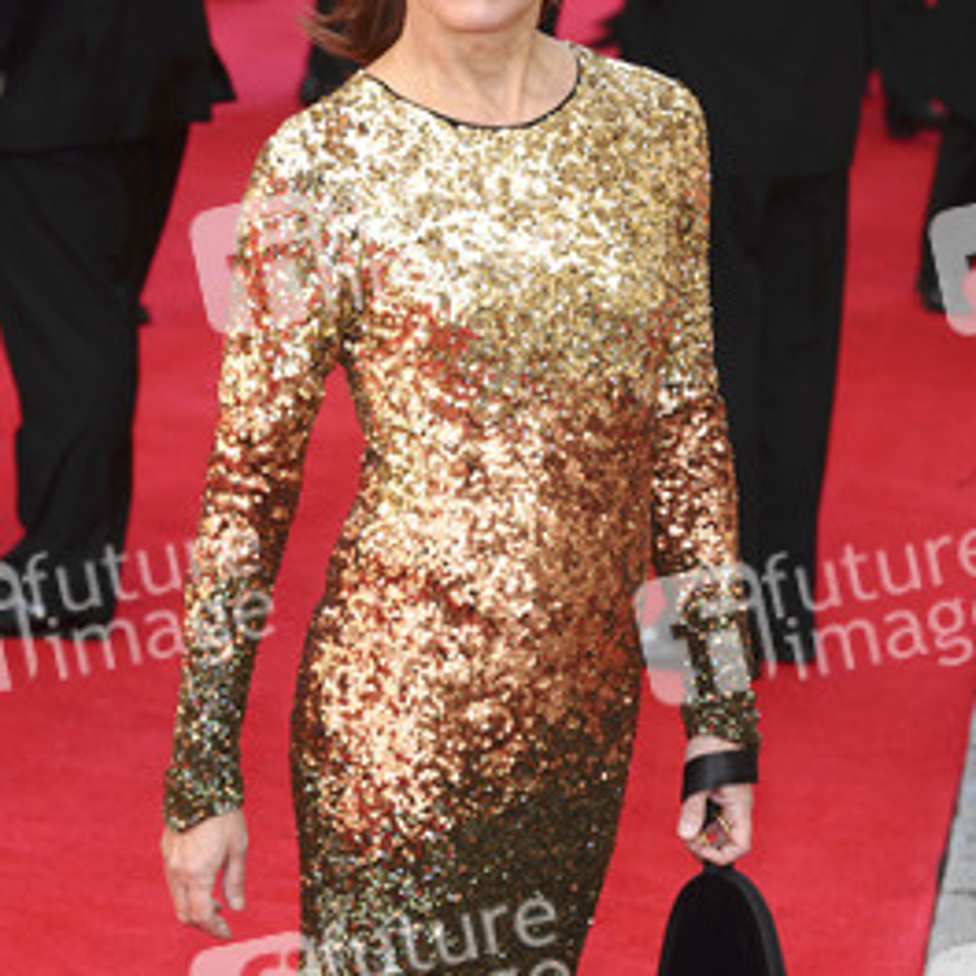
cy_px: 433
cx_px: 490
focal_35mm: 178
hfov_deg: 9.8
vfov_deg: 9.8
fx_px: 5678
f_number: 5.6
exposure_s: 1/250
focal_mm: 92
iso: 320
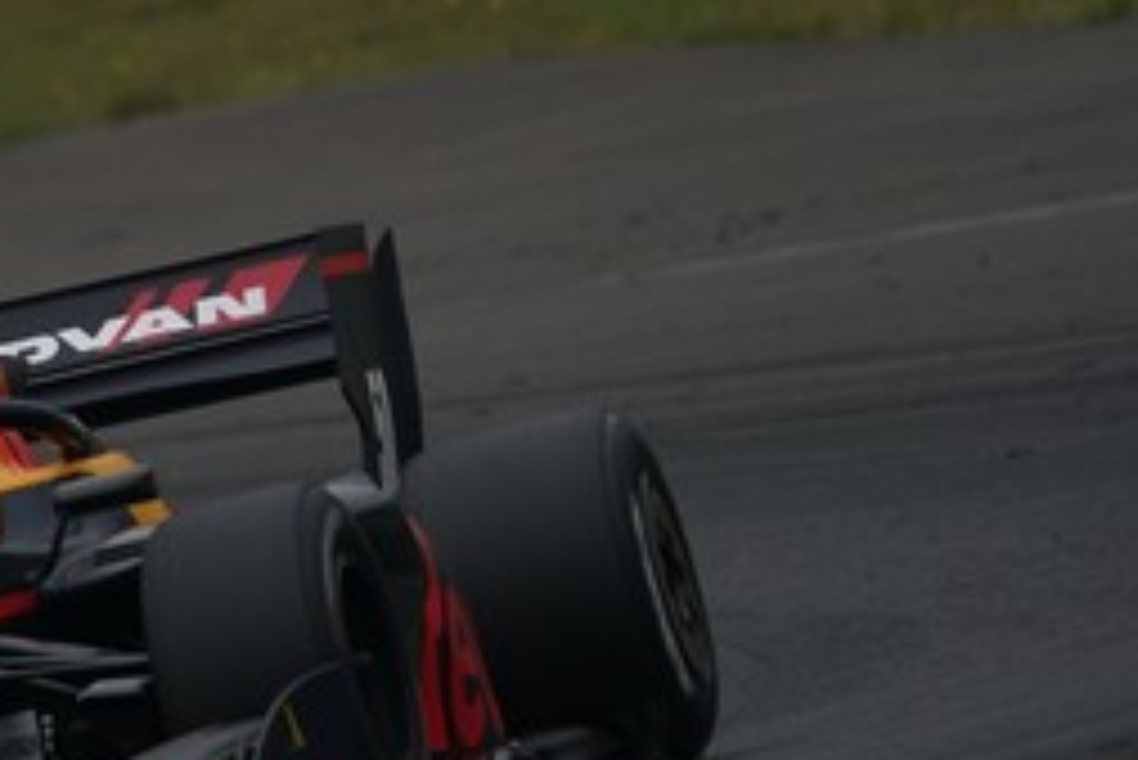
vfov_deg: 0.8
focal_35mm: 1706
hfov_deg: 1.2
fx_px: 53957
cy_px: 243
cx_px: -319
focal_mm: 600
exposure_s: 1/640
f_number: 7.1
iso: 320
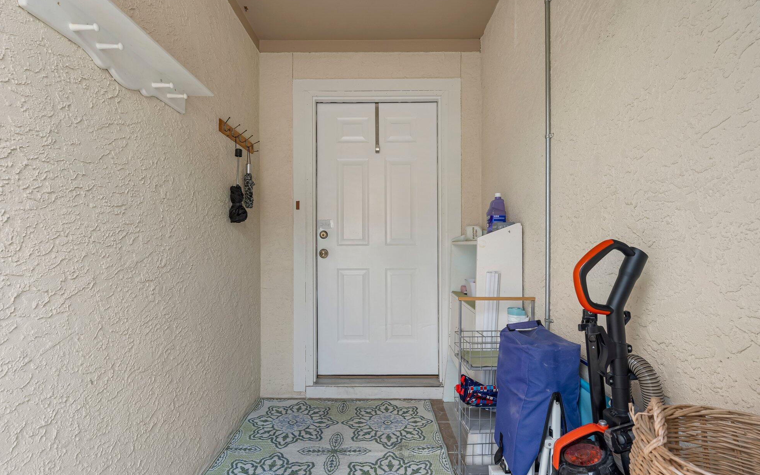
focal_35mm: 18
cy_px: 245
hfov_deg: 91.1
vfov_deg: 65.0
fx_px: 373
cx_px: 380
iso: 640
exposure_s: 1/50
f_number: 9
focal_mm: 17
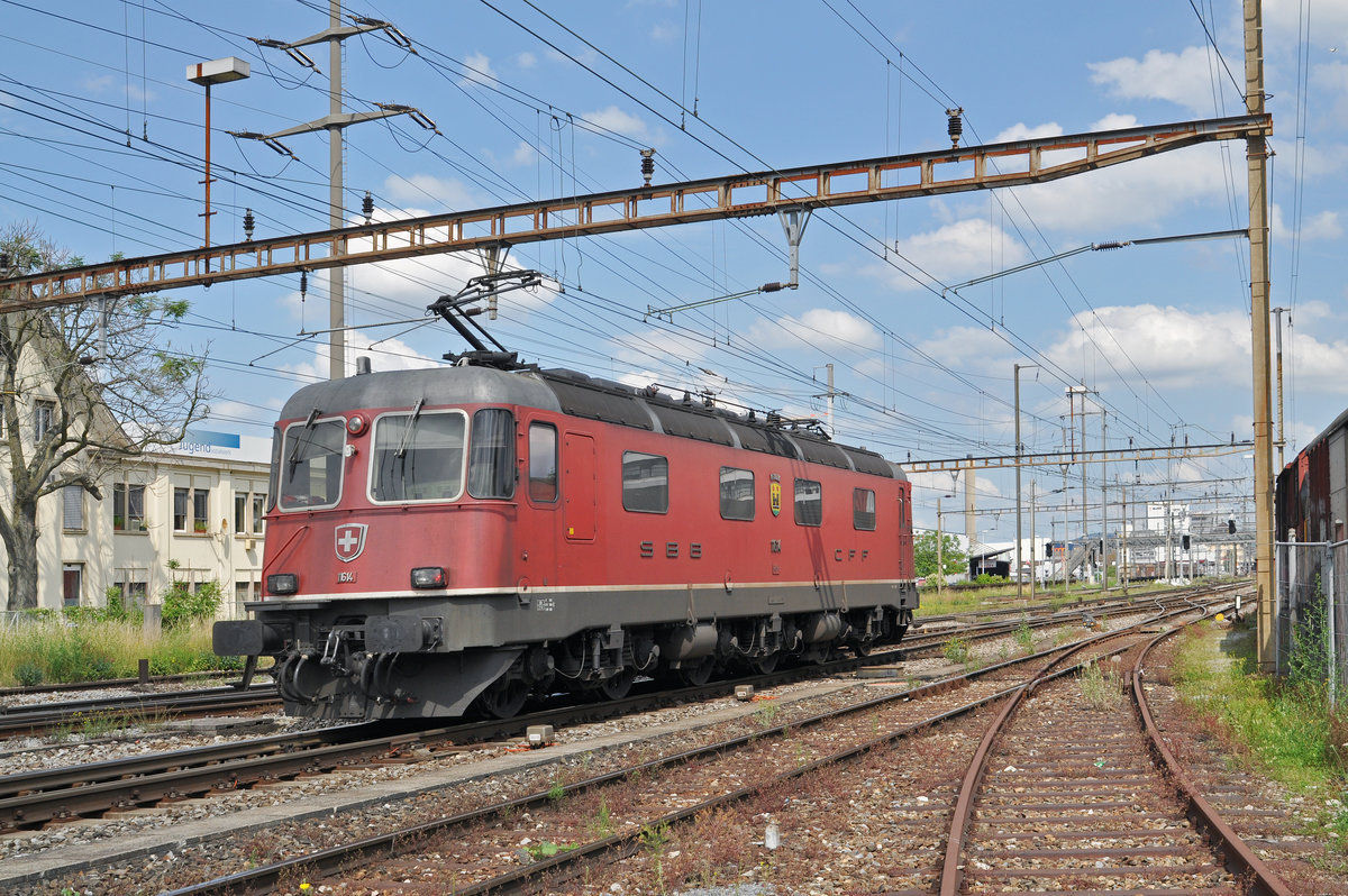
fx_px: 1684
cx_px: 674
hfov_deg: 43.6
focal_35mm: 45
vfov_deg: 29.8
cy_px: 448
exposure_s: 1/1000
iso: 250
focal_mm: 30
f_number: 6.3
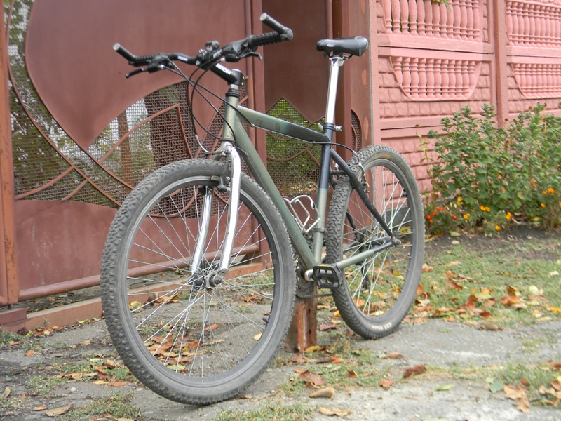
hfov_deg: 29.0
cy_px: 210
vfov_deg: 21.9
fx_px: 1086
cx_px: 280
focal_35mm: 67
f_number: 4.3
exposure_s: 1/47
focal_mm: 12.2
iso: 80
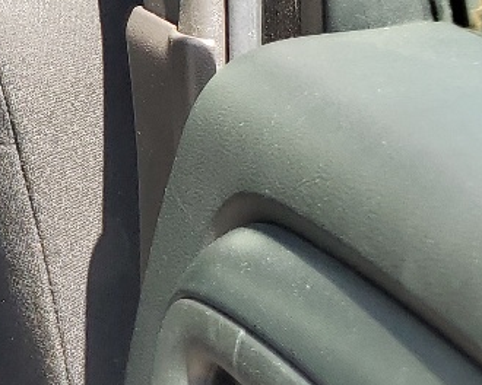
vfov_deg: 12.5
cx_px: -606
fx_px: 1755
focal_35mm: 123
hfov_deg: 12.7
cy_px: 150
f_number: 1.5
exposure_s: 1/323
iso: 50
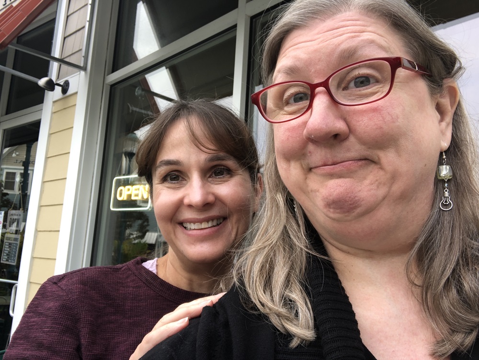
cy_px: 180
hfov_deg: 56.8
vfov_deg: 44.2
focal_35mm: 32
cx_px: 240
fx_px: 443
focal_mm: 2.87
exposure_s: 1/121
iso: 20
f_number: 2.2
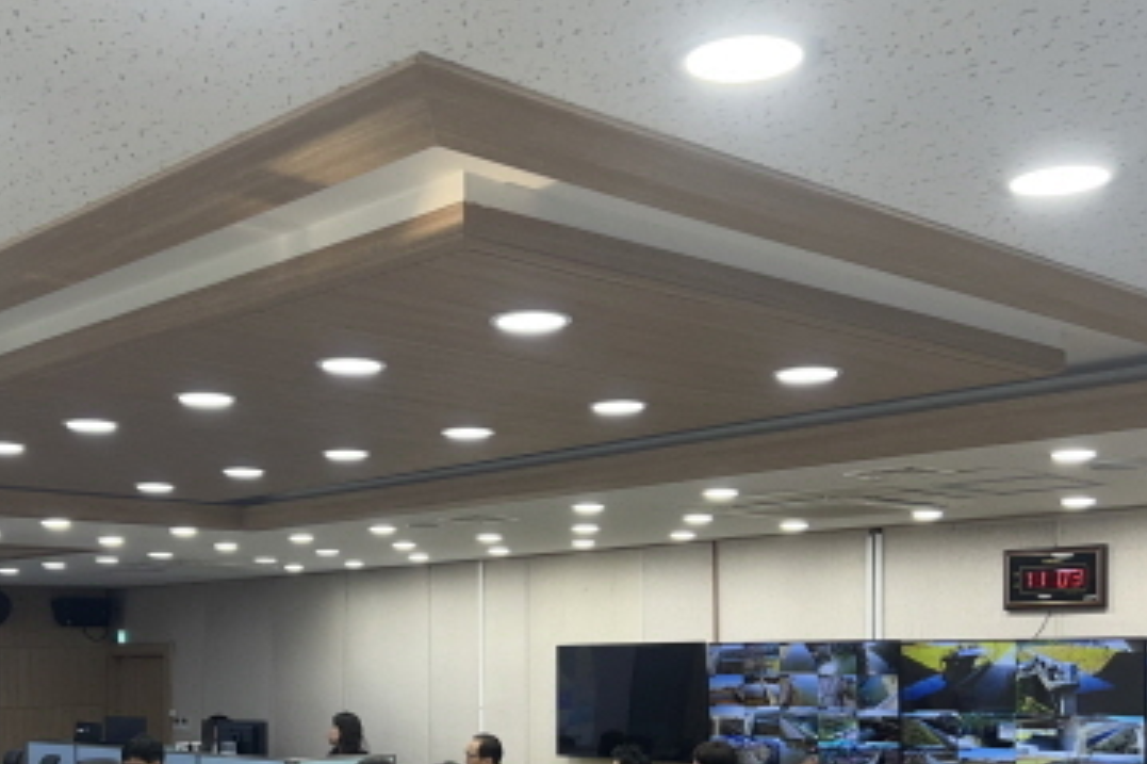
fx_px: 1560
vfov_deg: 26.8
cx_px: 412
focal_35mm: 49
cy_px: 644
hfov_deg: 40.0
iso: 64
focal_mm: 5.7
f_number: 1.5
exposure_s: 1/120
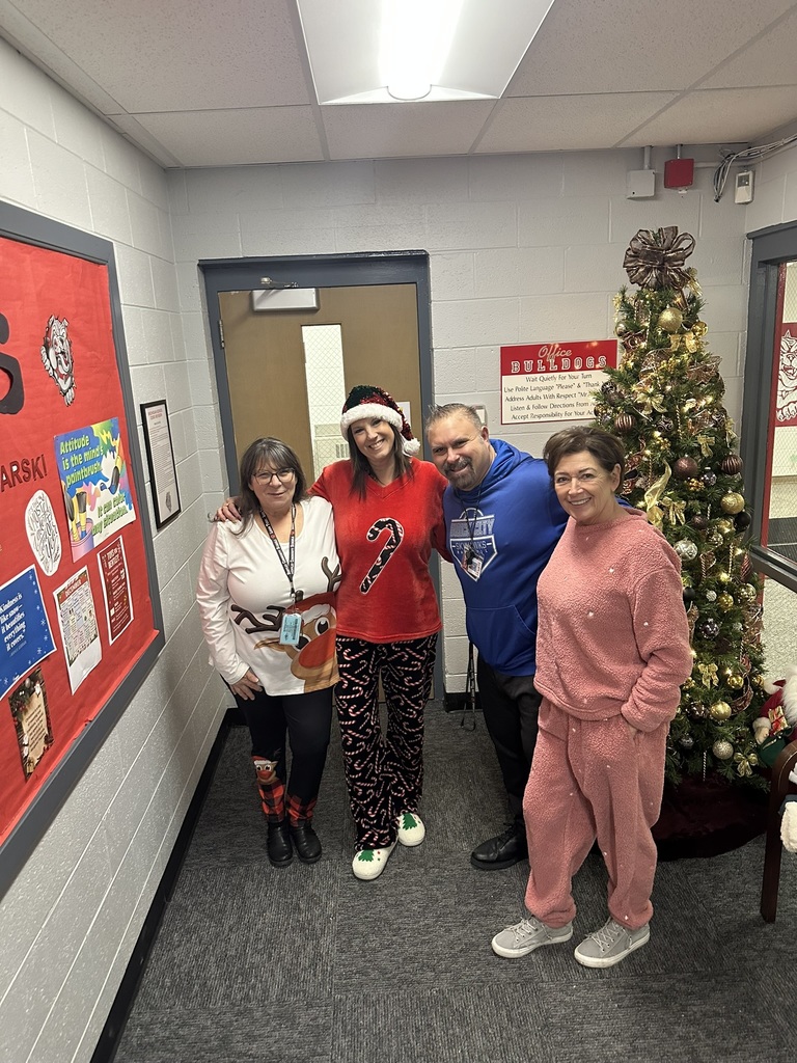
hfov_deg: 56.8
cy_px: 532
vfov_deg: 71.6
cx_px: 398
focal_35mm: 24
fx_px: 737
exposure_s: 1/60
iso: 500
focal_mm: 6.86
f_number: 1.78
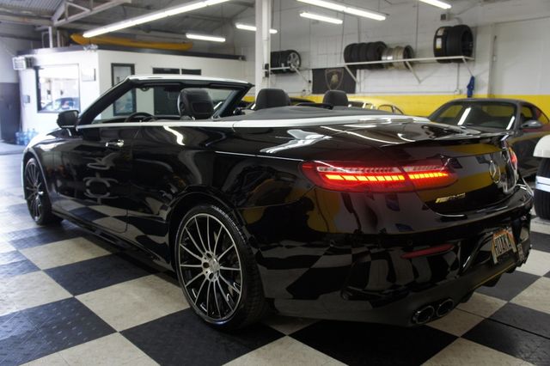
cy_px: 183
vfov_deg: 43.6
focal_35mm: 30
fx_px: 458
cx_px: 275
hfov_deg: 62.0
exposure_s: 1/30
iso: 200
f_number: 4
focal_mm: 20
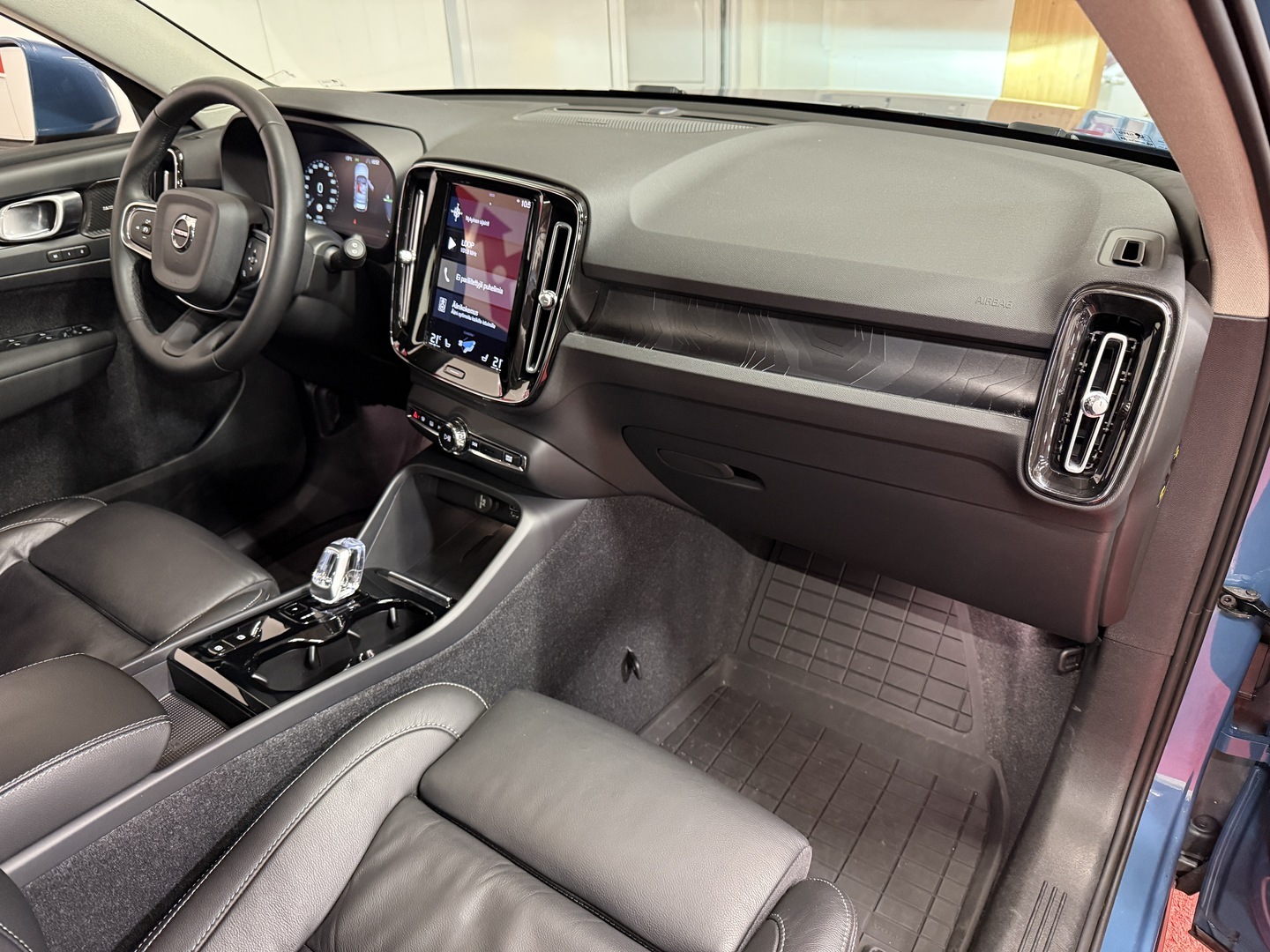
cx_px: 635
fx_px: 881
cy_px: 476
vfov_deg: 56.8
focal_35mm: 24
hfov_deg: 71.6
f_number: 1.78
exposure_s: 1/60
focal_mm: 6.76
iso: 640
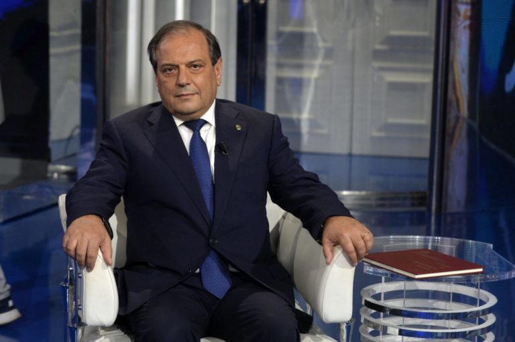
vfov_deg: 15.2
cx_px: 258
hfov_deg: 22.6
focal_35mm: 90
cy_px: 171
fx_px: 1287
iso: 2500
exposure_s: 1/320
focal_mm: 90
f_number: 5
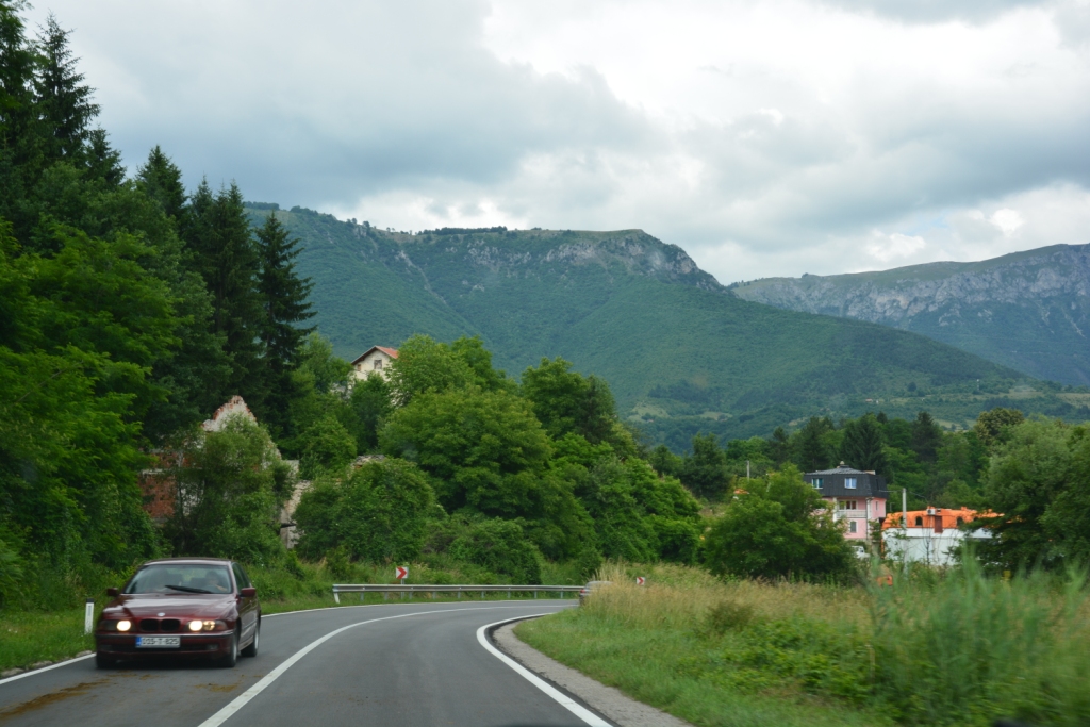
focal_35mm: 57
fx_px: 1726
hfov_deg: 35.0
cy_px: 364
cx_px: 545
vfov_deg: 23.8
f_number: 9
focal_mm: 38
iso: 200
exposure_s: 1/125
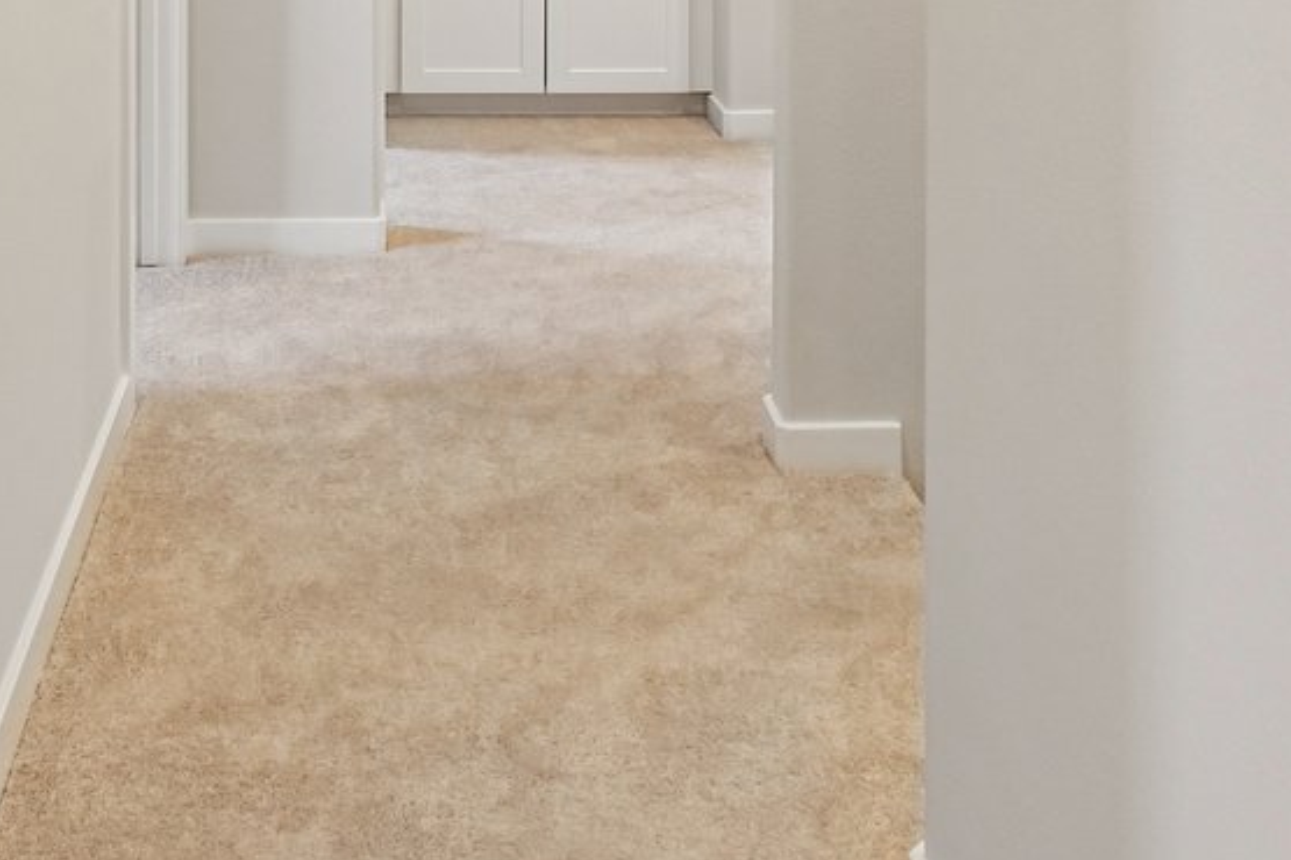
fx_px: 1721
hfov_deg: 40.7
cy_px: -243
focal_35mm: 48
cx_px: 463
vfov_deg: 24.6
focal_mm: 13
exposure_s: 1/15
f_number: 8
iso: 400
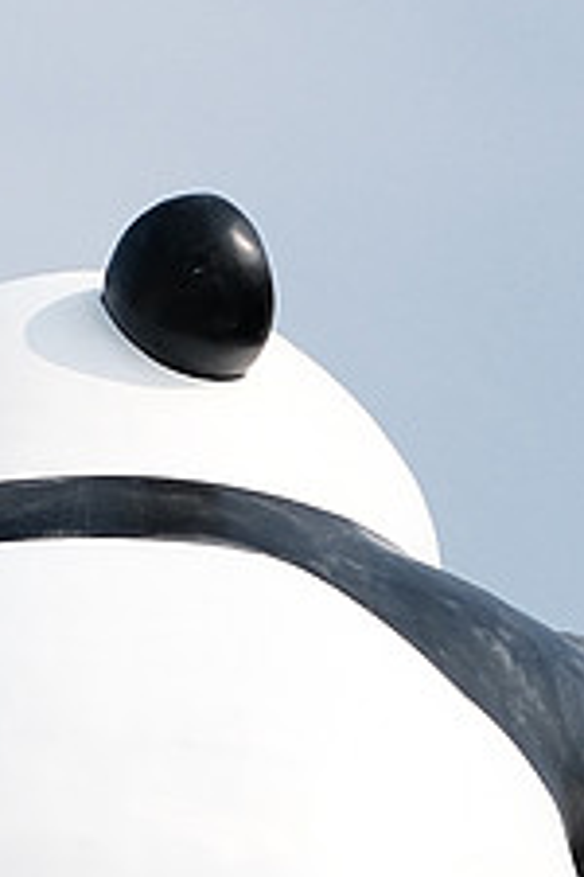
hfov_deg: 3.7
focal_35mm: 373
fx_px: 9076
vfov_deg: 5.5
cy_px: 573
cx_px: -193
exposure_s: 1/4000
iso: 400
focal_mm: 70
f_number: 4
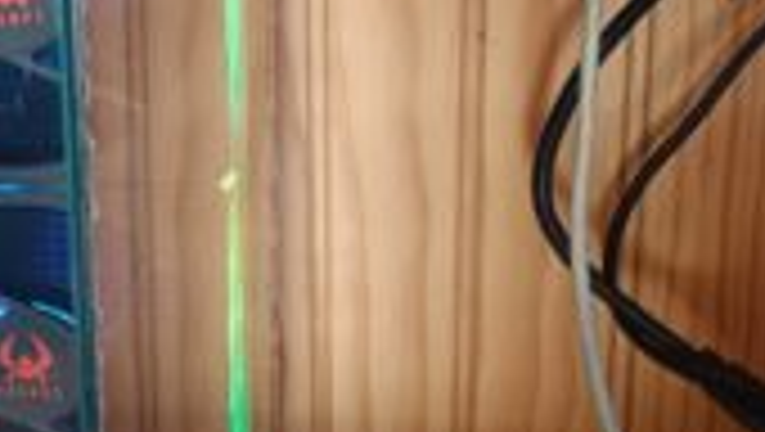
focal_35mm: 77
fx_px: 1563
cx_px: -320
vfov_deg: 15.6
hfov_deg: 23.2
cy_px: 335
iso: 732
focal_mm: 5.59
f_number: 1.88
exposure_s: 1/25
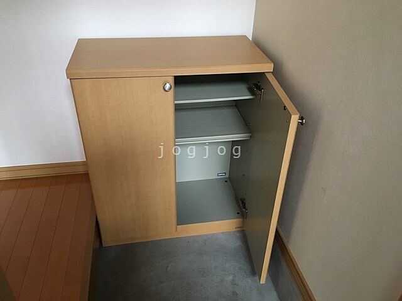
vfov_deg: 48.2
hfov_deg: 61.7
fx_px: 337
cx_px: 201
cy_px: 150
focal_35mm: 29
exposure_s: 1/24
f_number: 2.2
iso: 200
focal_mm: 4.15
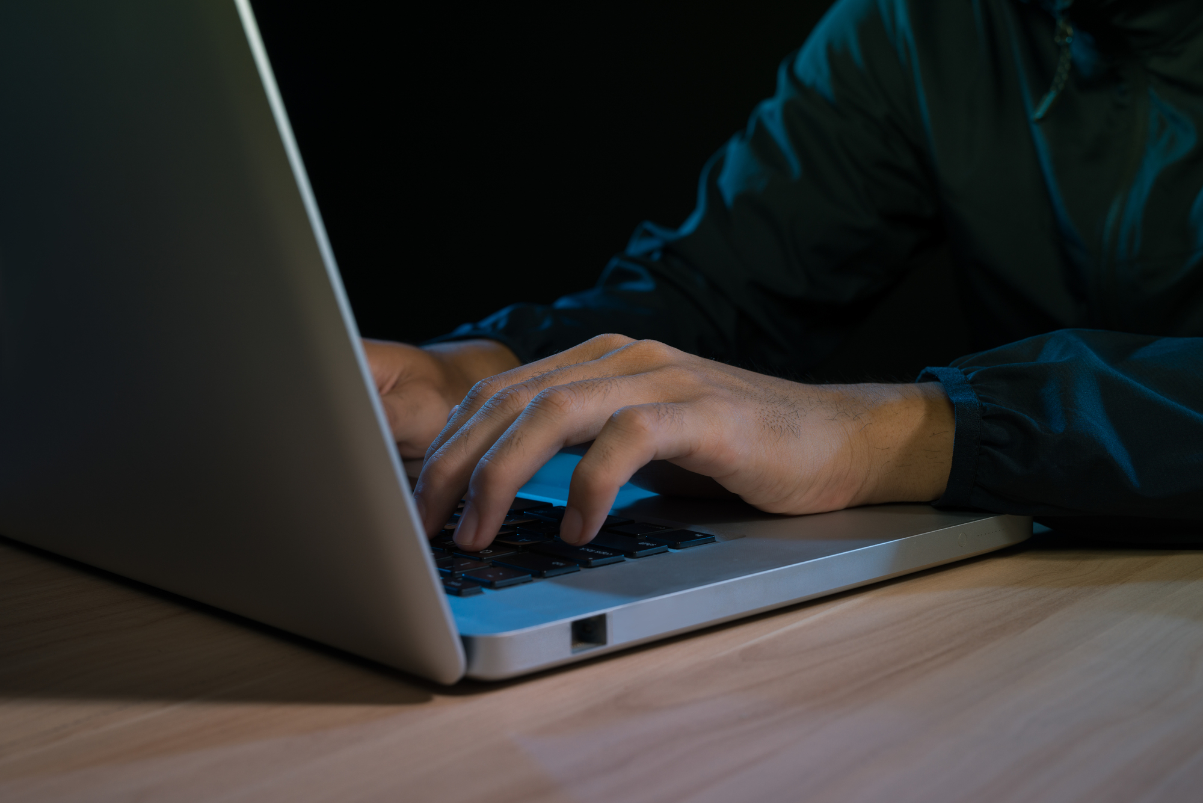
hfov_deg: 39.6
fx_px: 1671
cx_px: 602
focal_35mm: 50
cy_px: 402
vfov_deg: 27.0
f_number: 8
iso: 100
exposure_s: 1/160
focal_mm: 50
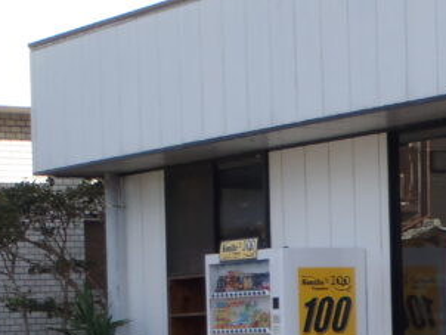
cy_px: 294
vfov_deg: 10.6
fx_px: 1792
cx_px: 722
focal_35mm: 139
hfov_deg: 13.2
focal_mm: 7.57
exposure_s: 1/200
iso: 80
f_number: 5
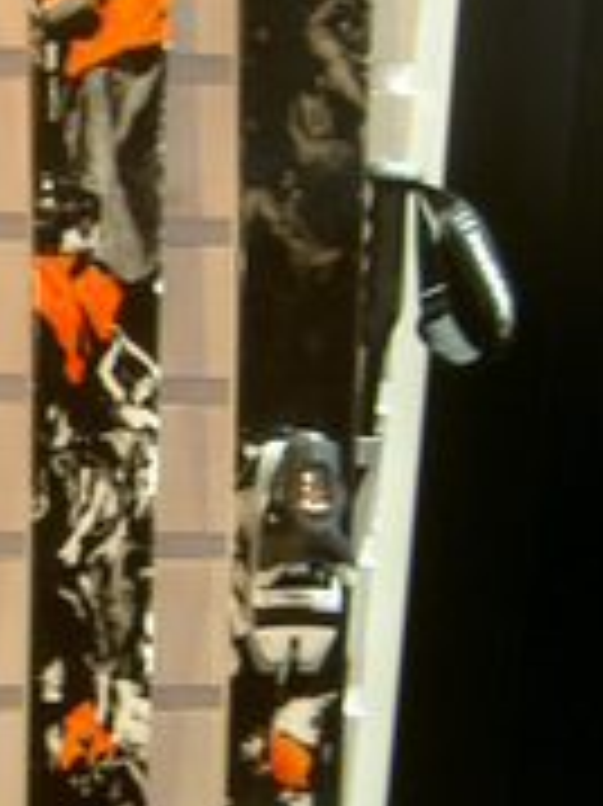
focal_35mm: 131
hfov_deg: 10.9
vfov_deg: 15.0
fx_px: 3046
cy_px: 612
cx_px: -297
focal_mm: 8
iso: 50
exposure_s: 1/13
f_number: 2.8
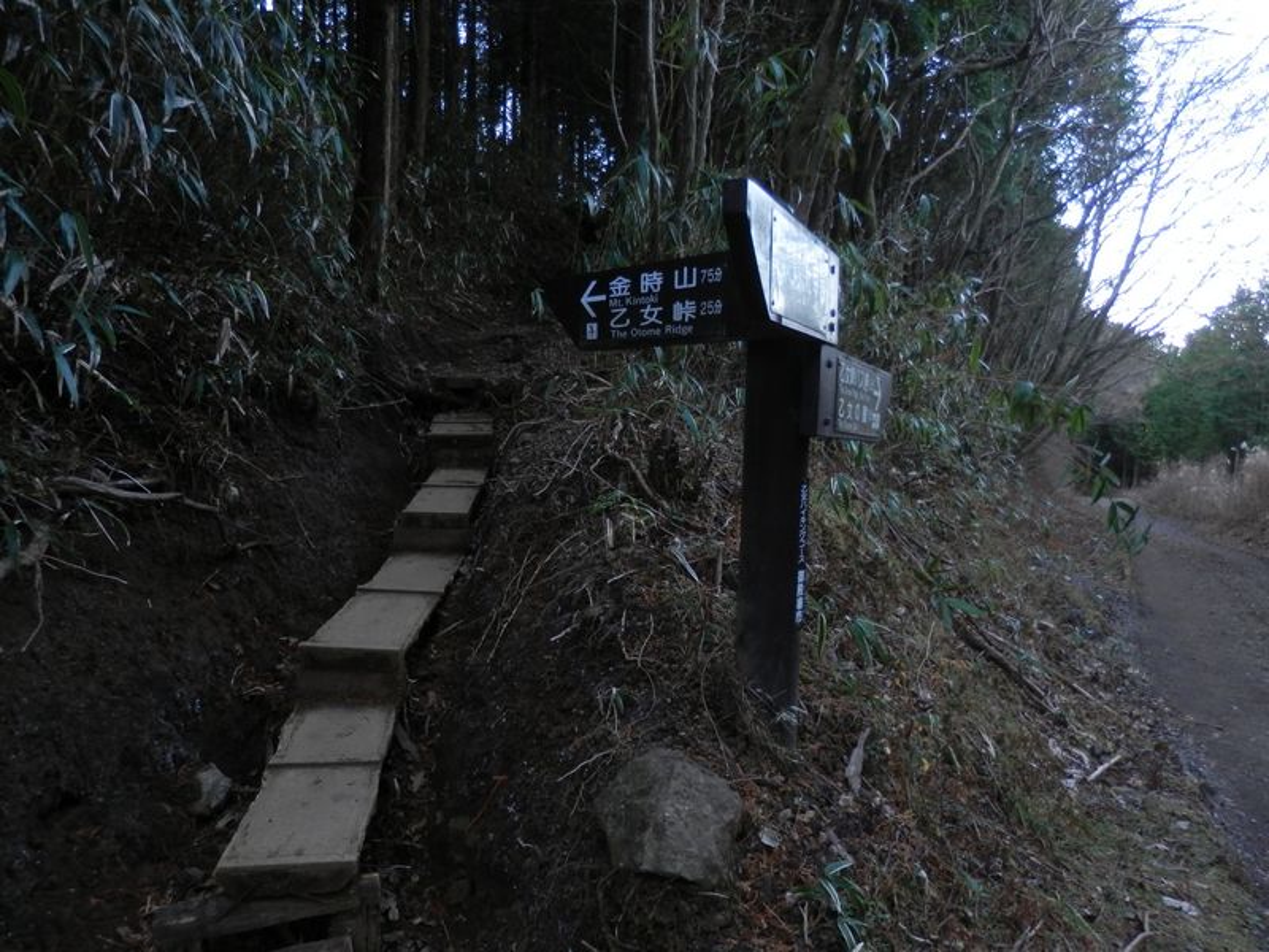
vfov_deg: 54.9
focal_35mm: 25
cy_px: 476
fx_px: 916
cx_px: 634
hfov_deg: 69.4
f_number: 3
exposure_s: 1/30
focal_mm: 4.5
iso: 80
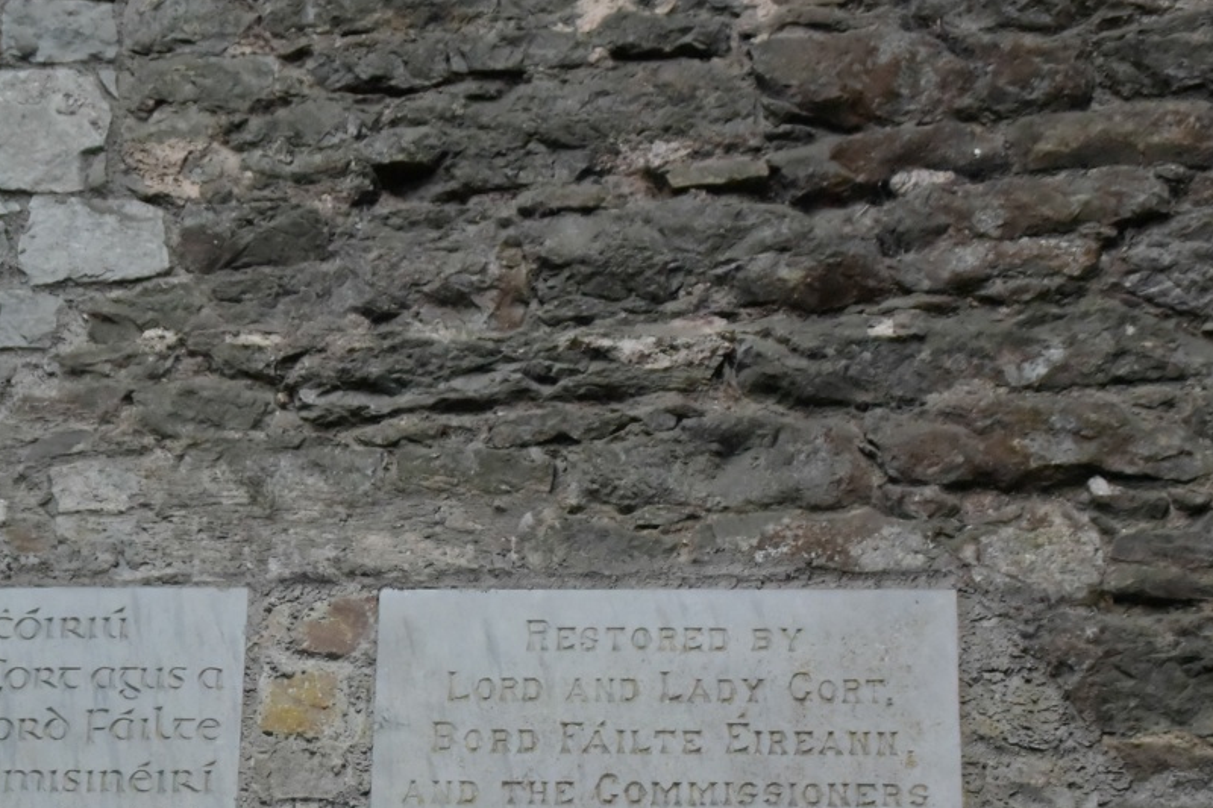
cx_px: 320
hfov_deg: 21.5
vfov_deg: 14.4
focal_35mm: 94
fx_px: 3166
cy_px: 775
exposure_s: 1/500
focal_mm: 17.6
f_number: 4.5
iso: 2800
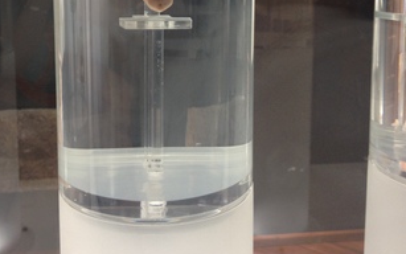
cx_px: 171
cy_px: 26
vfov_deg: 21.9
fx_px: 642
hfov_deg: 35.0
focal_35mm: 58
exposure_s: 1/20
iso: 50
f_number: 2.4
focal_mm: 4.28
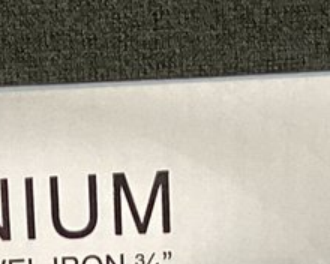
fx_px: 2031
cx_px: 88
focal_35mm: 208
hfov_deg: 9.3
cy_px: 766
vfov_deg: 6.8
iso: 100
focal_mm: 3.3
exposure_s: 1/60
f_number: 2.4
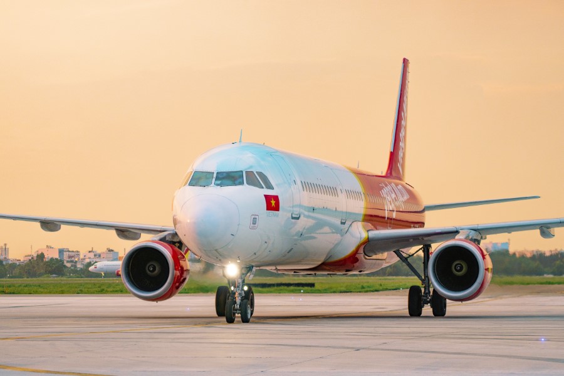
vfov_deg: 9.1
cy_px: 188
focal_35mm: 150
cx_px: 282
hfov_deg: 13.7
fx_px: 2350
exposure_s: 1/250
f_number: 5
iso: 640
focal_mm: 100
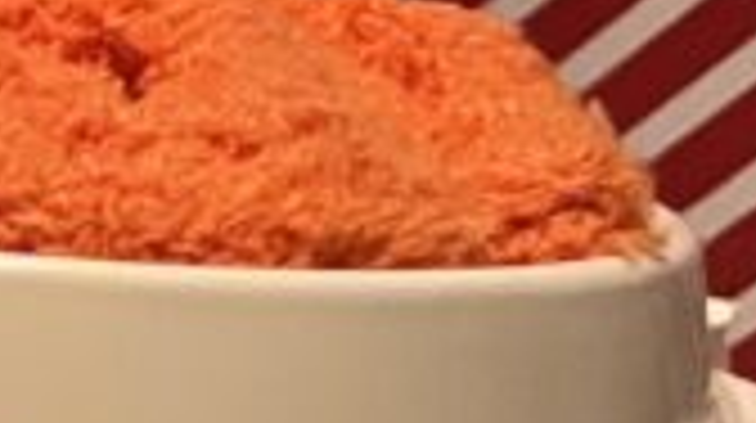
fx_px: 3464
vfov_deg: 7.0
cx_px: -1476
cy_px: 45
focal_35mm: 173
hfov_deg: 9.7
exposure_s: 1/45
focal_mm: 5.1
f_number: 1.6
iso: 500
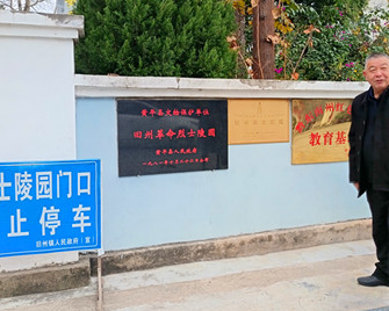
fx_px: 403
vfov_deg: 42.0
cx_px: 243
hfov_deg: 51.0
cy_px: 125
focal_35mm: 35
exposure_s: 1/138
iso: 100
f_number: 1.75
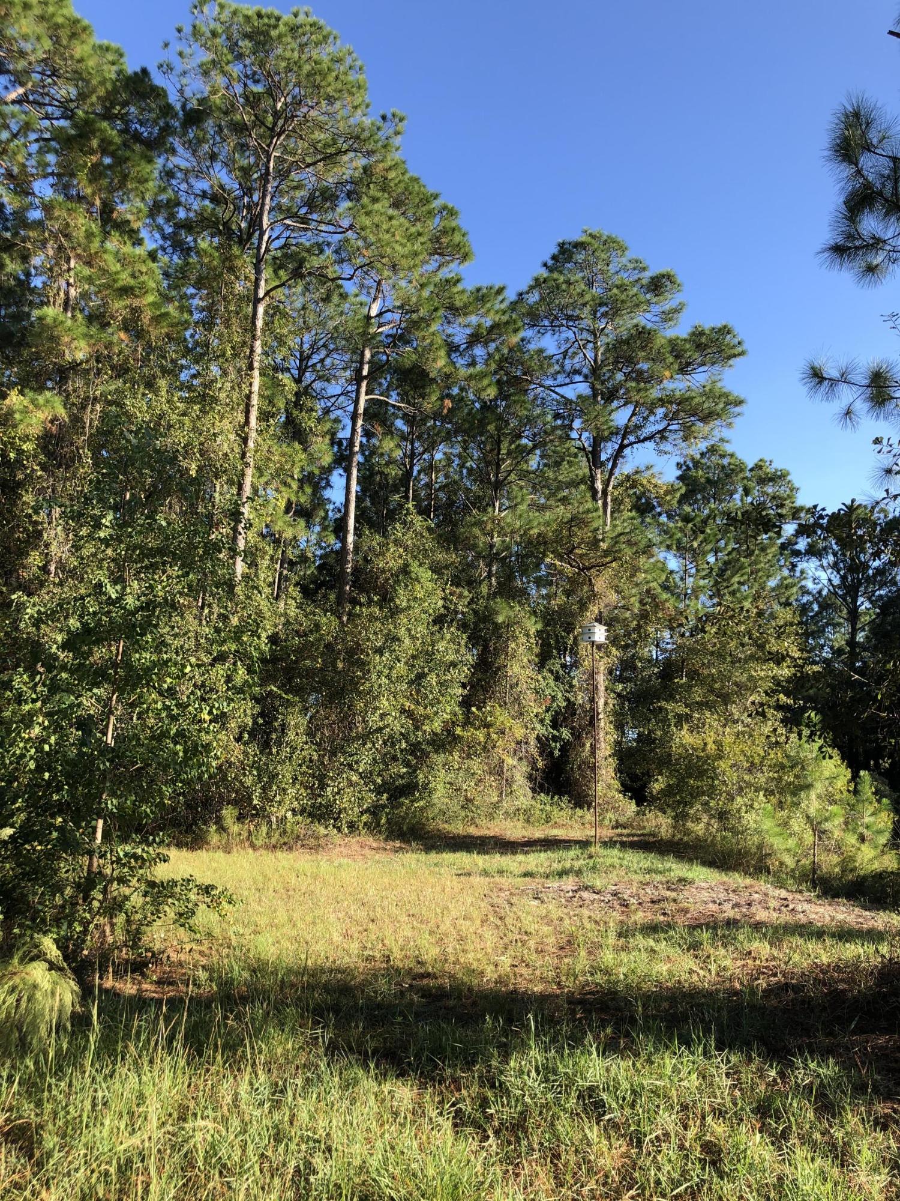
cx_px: 450
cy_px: 600
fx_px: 971
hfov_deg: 49.7
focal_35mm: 28
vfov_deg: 63.4
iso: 20
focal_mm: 3.99
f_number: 1.8
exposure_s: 1/552
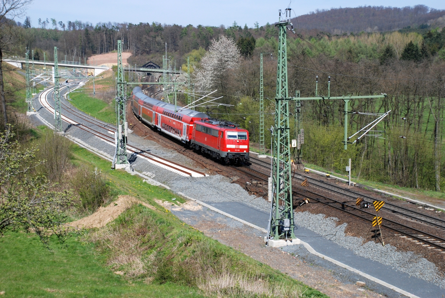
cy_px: 149
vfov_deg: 20.7
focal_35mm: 66
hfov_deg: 30.5
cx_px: 222
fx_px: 817
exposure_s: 1/500
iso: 250
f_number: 8
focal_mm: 44
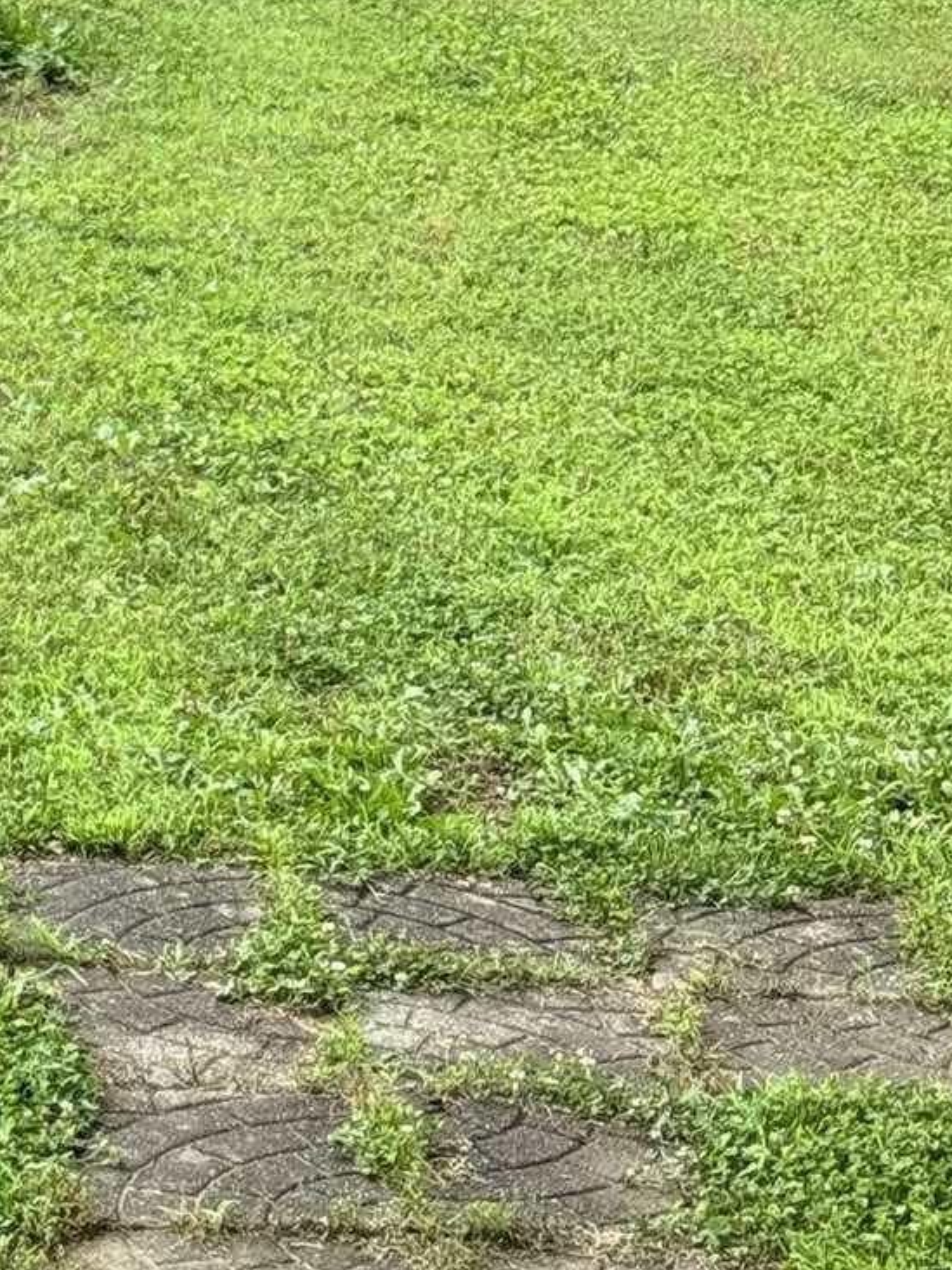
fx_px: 5537
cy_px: -311
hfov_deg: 9.5
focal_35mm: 151
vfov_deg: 12.7
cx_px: -475
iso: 64
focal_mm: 6.76
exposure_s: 1/843
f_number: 1.78
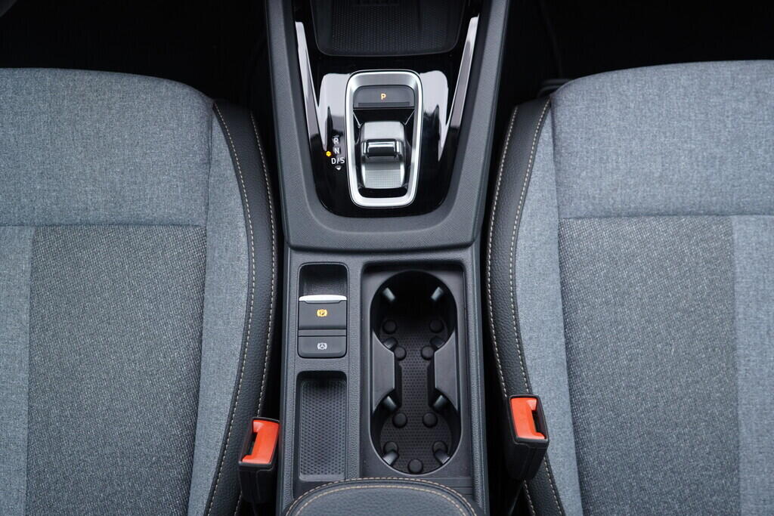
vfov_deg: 36.9
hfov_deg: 53.1
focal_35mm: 36
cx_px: 387
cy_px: 258
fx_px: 774
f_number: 2.8
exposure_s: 1/40
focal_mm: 24
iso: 250
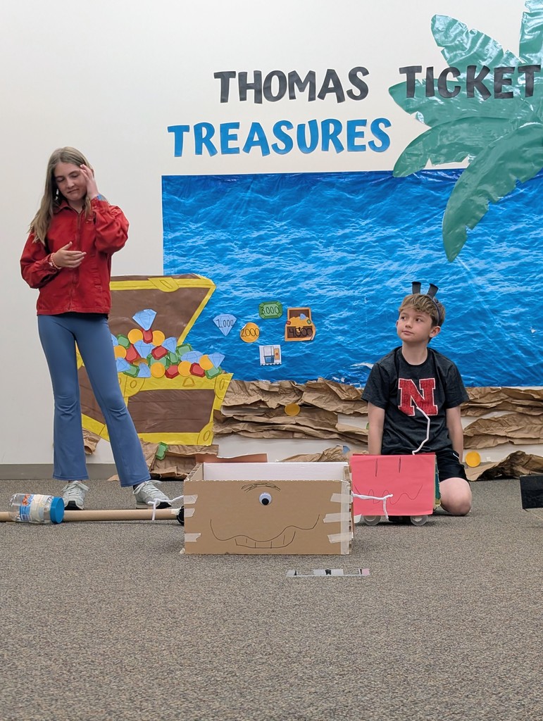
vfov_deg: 38.9
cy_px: 360
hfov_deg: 29.7
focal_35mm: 49
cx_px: 272
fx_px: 1022
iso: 136
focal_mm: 6.9
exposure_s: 1/63.2
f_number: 1.68
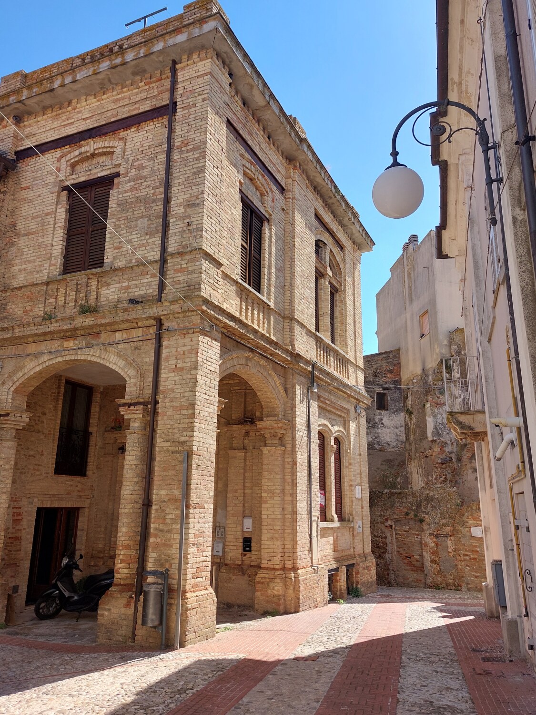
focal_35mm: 24
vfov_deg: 71.6
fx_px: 495
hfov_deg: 56.8
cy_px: 358
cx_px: 268
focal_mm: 5.23
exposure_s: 1/625
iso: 25
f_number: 1.8
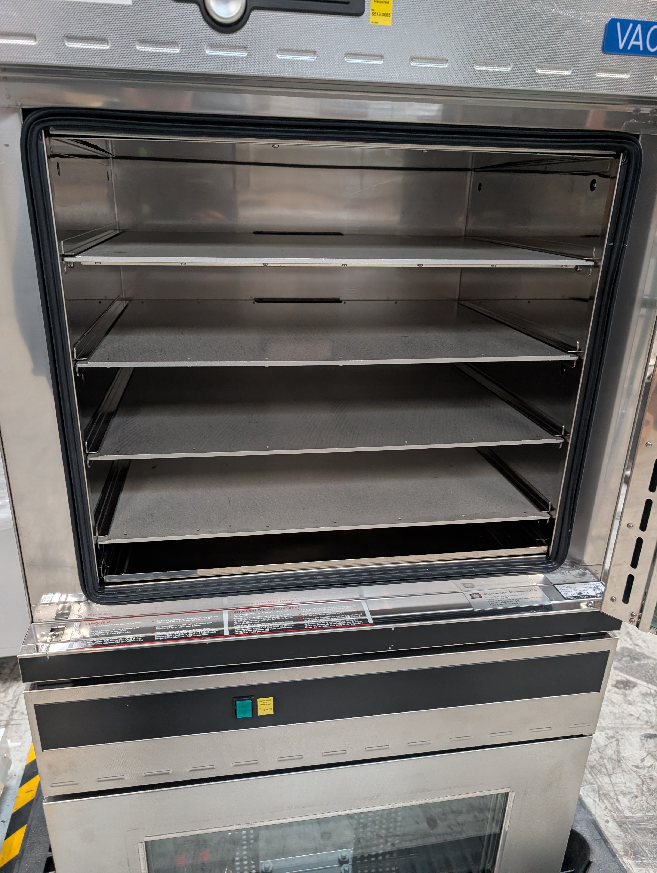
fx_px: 606
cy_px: 436
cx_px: 328
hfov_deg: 56.9
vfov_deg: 71.5
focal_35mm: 24
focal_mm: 6.9
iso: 109
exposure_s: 1/44.7
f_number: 1.68
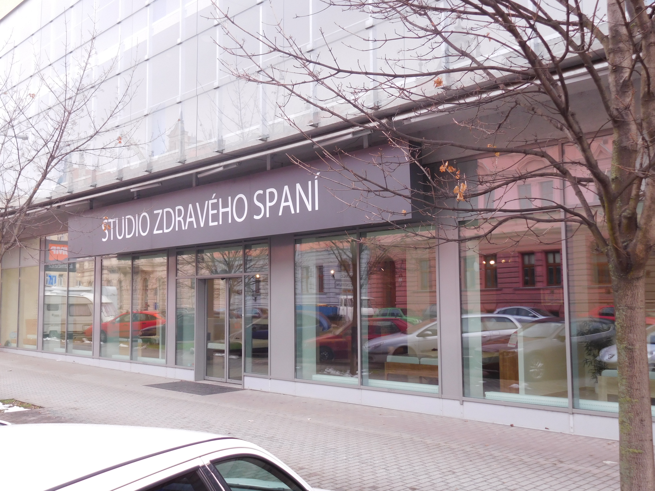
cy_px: 246
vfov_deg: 40.7
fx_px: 662
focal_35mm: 35
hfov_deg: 52.6
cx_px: 328
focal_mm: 6.2
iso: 125
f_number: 3.8
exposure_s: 1/80
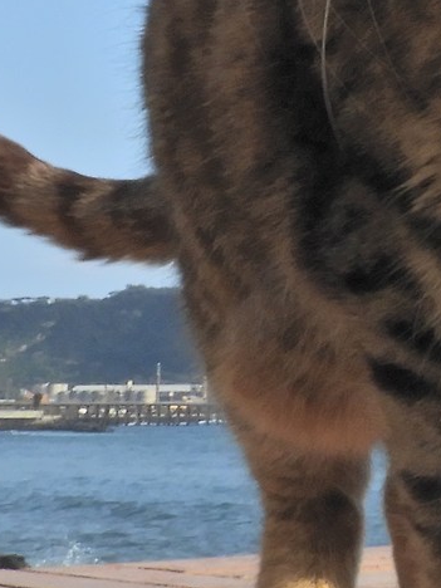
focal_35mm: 123
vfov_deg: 15.7
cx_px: 788
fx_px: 2089
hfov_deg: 11.2
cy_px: 13
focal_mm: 4.3
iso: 100
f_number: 7.6
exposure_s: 1/320
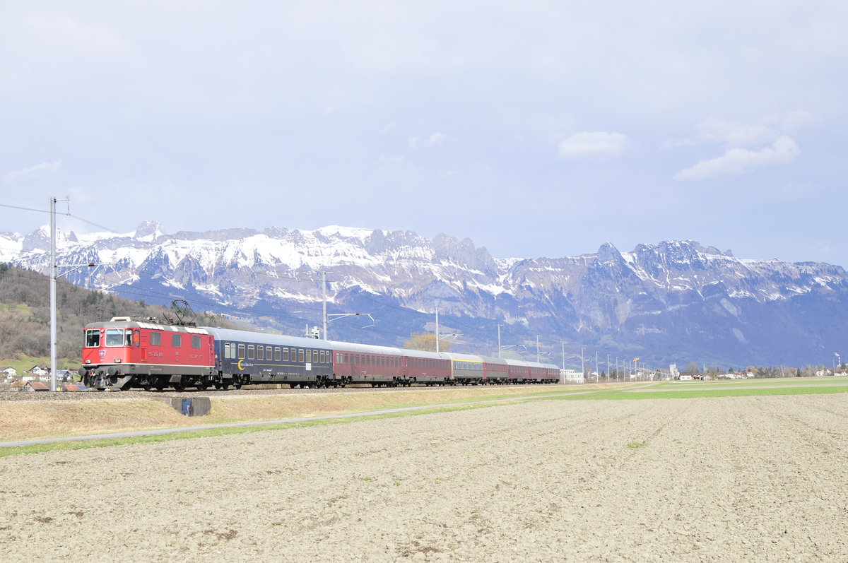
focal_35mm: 52
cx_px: 424
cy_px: 282
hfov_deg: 37.9
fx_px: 1235
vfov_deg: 25.7
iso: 500
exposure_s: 1/1000
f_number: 8
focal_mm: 35
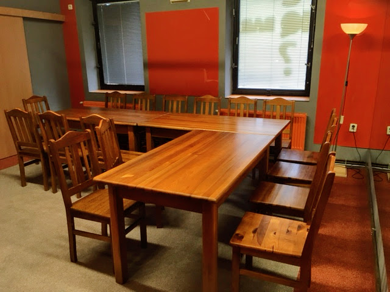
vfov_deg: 48.2
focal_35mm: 29
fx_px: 327
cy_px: 146
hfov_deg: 61.7
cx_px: 195
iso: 125
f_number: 2.2
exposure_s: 1/33
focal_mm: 4.15
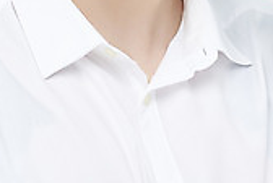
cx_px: 59
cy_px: -134
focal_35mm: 711
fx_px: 5406
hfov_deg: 2.9
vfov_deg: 1.9
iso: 64
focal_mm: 200
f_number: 7.1
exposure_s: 1/125
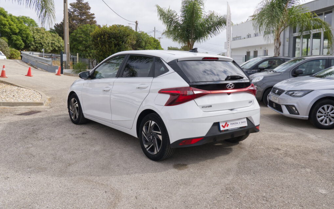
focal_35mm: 32
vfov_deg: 39.4
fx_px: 291
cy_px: 99
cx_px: 168
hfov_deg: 59.7
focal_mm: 20.9
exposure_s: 1/200
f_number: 10
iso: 160
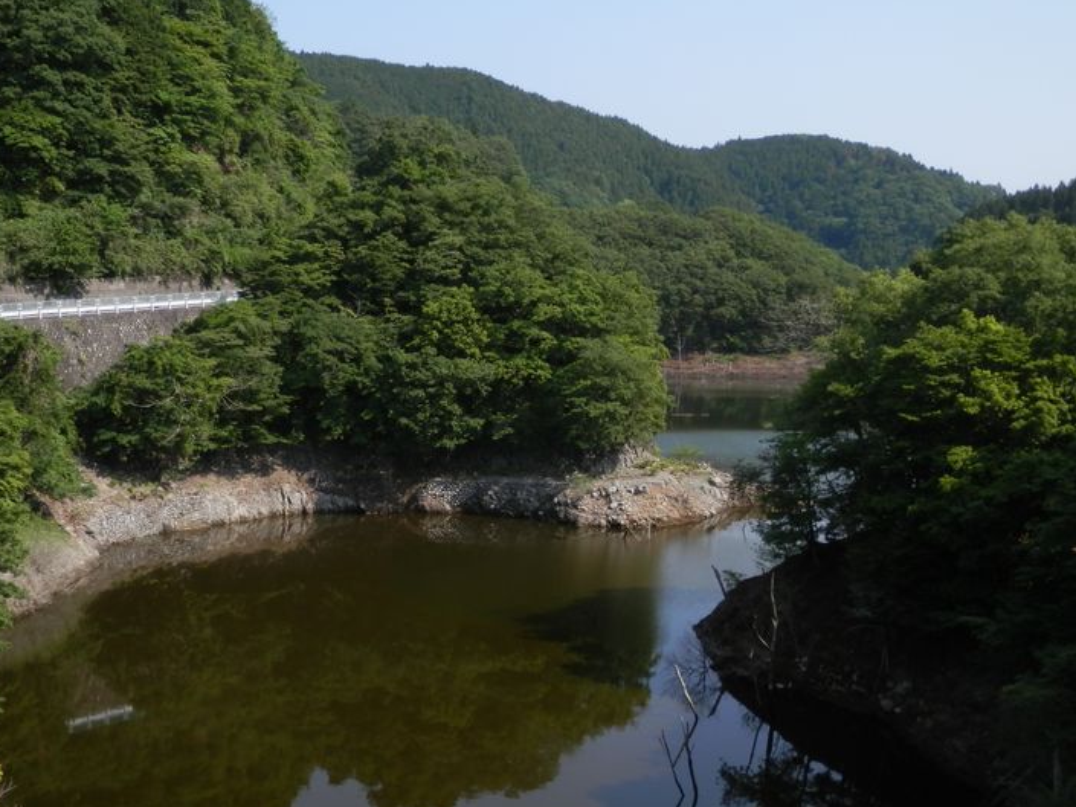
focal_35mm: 42
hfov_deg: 44.8
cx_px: 502
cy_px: 452
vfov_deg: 34.3
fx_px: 1306
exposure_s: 1/640
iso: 80
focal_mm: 6.6
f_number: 3.6
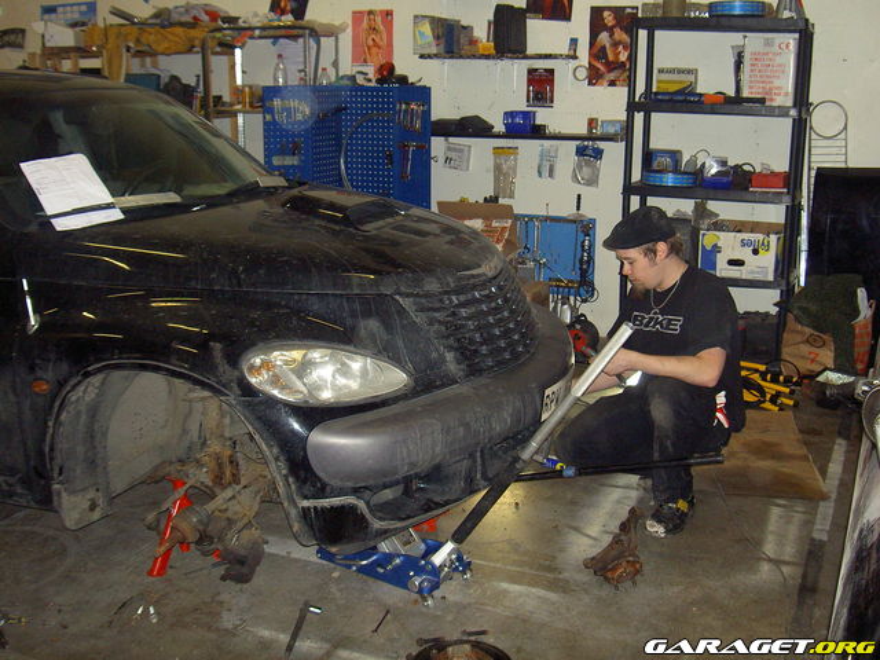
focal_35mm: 39
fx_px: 991
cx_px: 440
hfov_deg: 47.9
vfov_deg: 36.8
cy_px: 330
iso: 200
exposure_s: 1/125
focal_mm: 8
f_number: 2.8
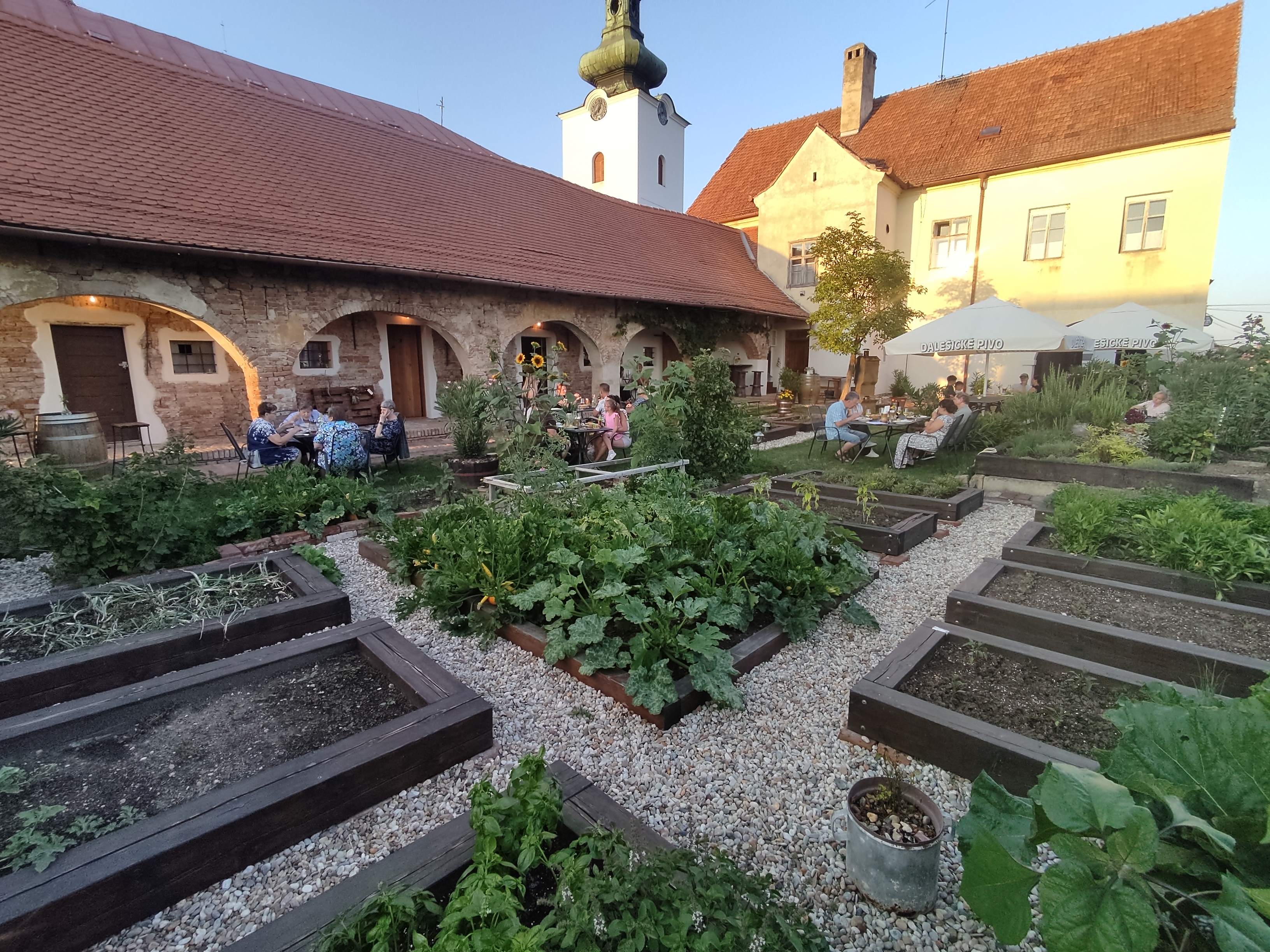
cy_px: 476
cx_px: 635
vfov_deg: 81.7
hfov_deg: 98.2
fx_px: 550
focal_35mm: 15
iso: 50
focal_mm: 1.6
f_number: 2.2
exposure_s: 1/226
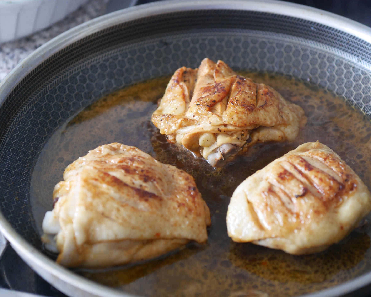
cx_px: 194
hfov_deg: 15.3
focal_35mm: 126
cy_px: 149
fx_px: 1384
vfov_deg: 12.2
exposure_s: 1/125
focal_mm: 60
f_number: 2.8
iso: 800
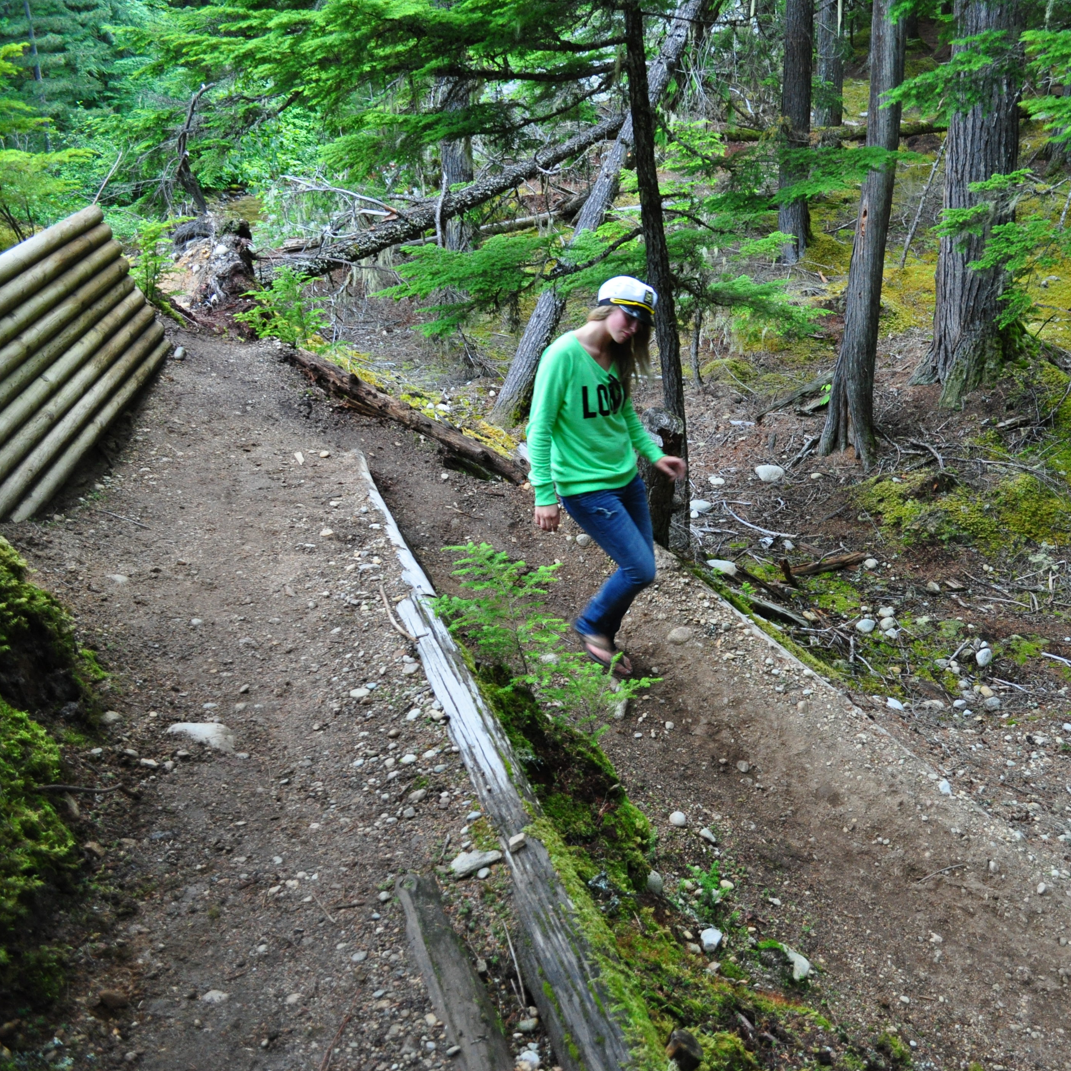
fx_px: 1225
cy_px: 529
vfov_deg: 47.2
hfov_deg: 46.1
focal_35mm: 35
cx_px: 754
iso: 800
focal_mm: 18
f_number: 4
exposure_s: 1/60
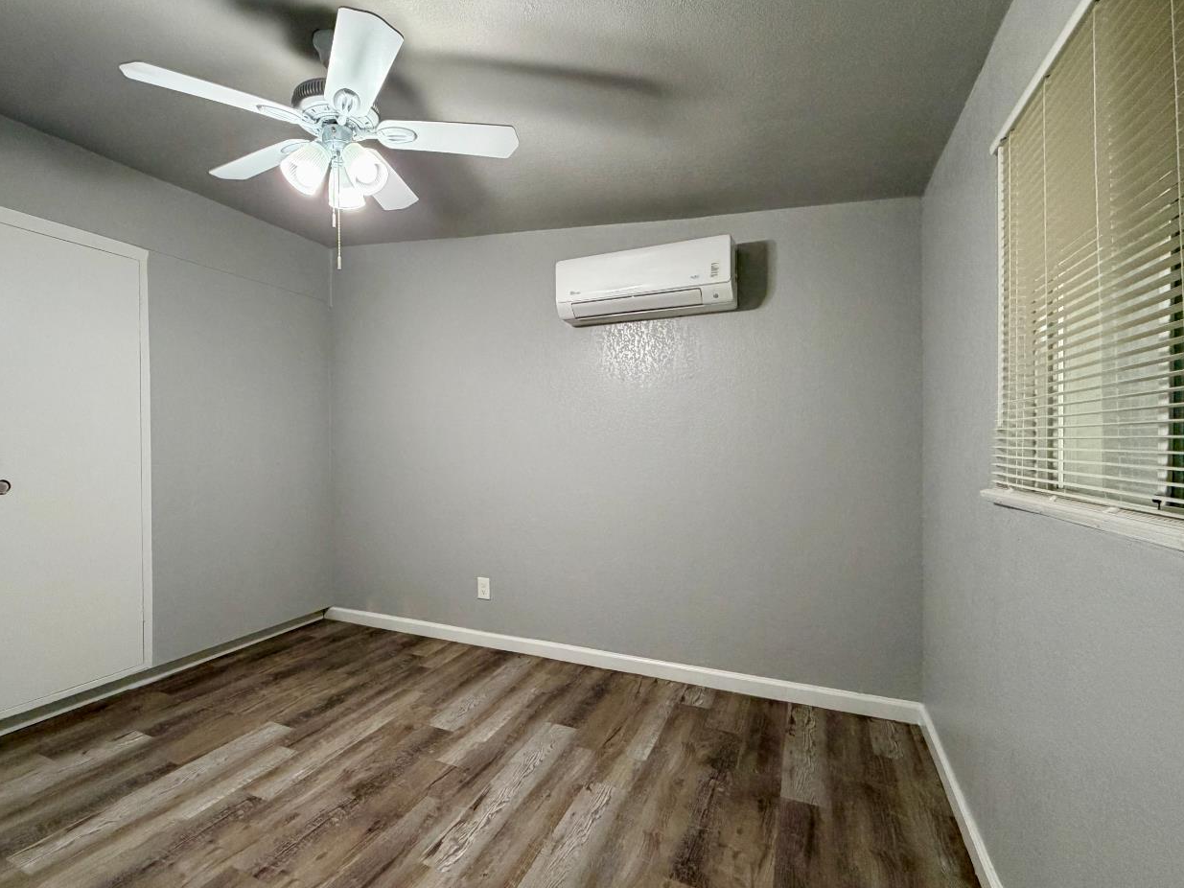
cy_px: 445
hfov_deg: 90.6
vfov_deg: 74.7
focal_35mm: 17
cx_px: 518
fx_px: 581
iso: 320
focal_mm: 2.22
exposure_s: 1/60
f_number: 2.2
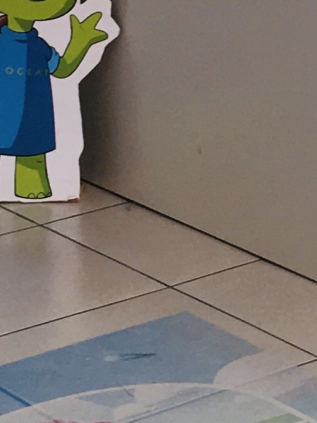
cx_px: 723
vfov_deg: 11.0
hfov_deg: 8.0
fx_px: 2125
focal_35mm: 174
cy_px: -186
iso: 25
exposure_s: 1/41
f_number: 2.2
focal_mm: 4.15
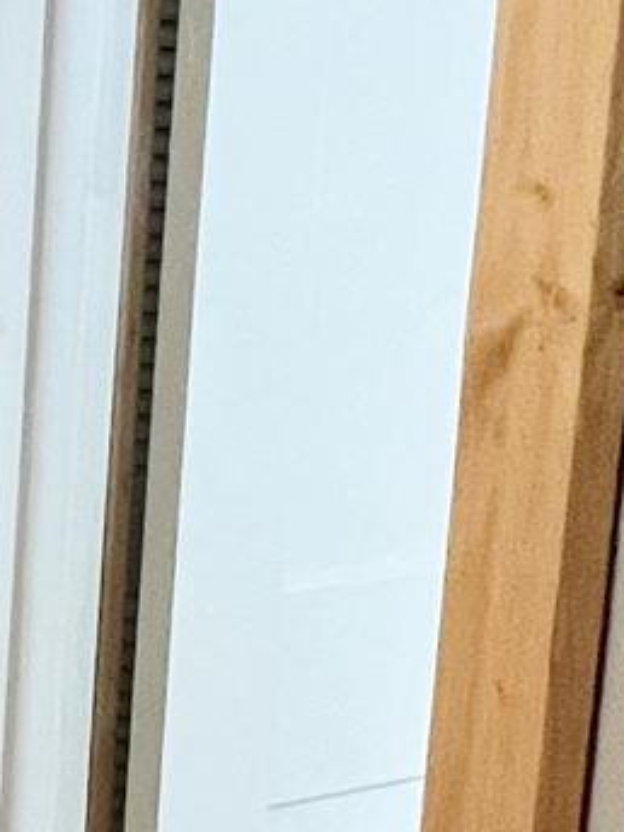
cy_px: 406
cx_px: -580
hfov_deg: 14.4
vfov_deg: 22.5
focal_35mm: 87
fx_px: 2091
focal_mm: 1.57
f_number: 1.8
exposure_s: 1/60
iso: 320
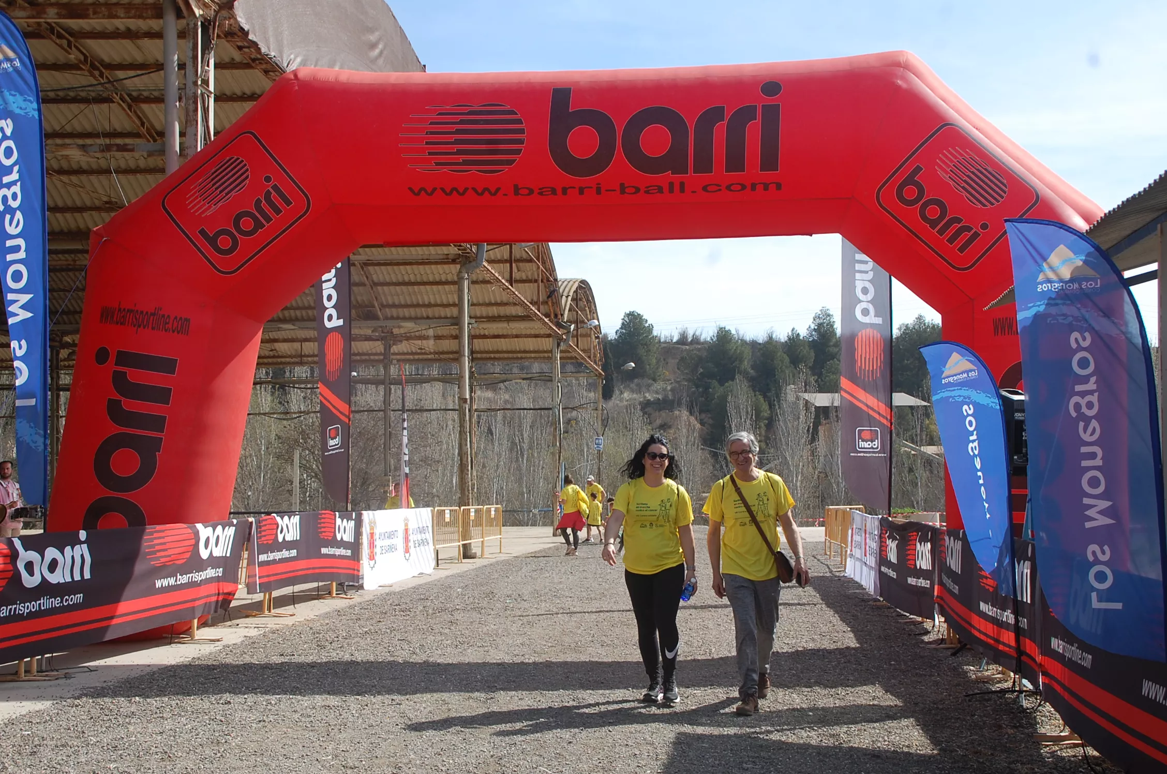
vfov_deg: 28.0
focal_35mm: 48
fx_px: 1553
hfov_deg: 41.2
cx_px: 584
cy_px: 387
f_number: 9
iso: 200
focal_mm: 32
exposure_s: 1/320
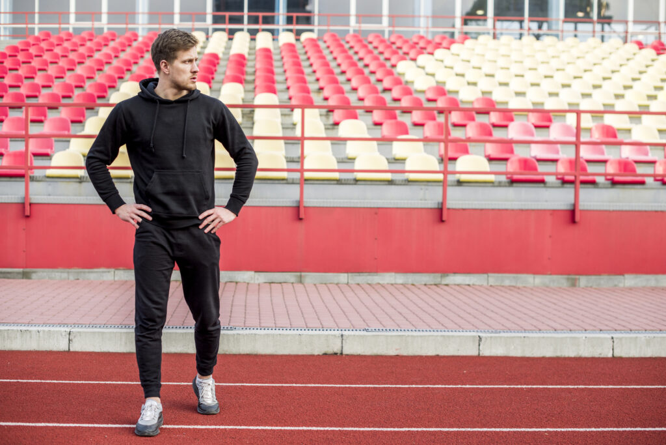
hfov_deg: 39.6
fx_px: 925
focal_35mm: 50
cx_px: 333
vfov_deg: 27.0
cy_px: 222
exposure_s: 1/800
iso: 400
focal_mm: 50
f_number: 3.2
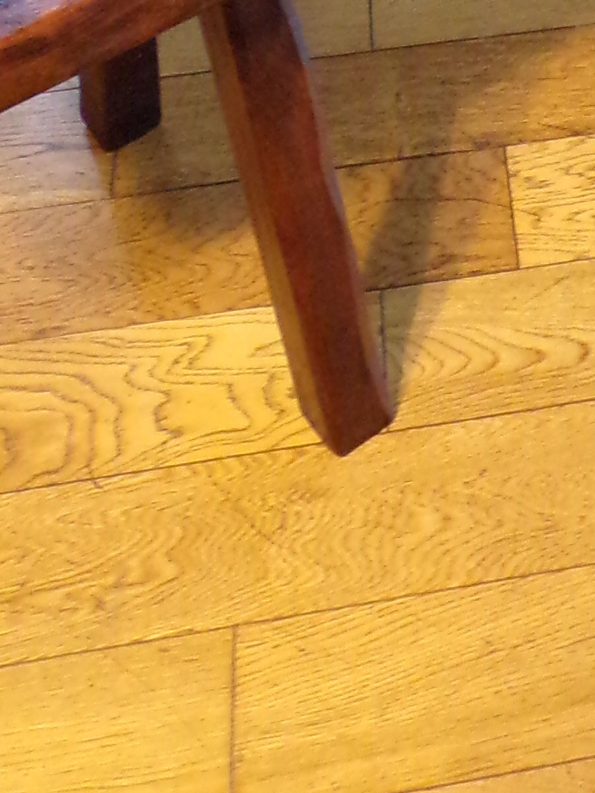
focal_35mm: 92
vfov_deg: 18.5
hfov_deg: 15.5
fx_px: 2108
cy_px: -443
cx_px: 707
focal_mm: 4.3
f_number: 3
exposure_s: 1/8
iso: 400
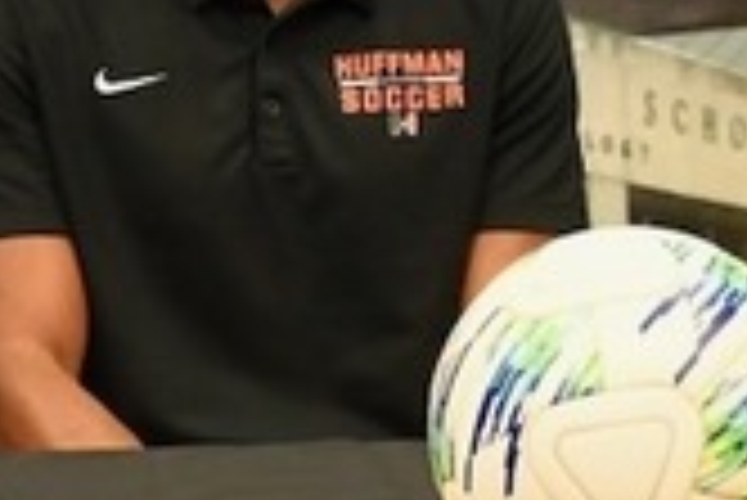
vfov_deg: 7.1
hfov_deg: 10.6
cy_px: 306
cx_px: 270
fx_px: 4031
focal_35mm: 194
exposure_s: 1/500
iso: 4500
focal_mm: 31.5
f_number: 4
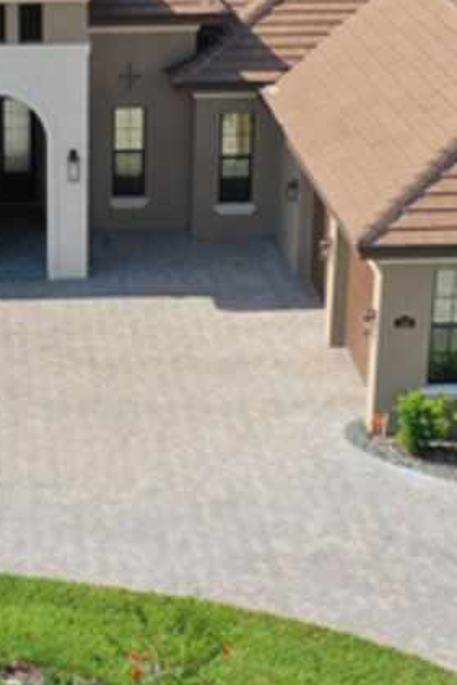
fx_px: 1617
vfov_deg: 23.8
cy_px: 208
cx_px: -11
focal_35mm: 85
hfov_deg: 15.8
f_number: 4.5
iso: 100
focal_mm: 10.26
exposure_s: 1/120
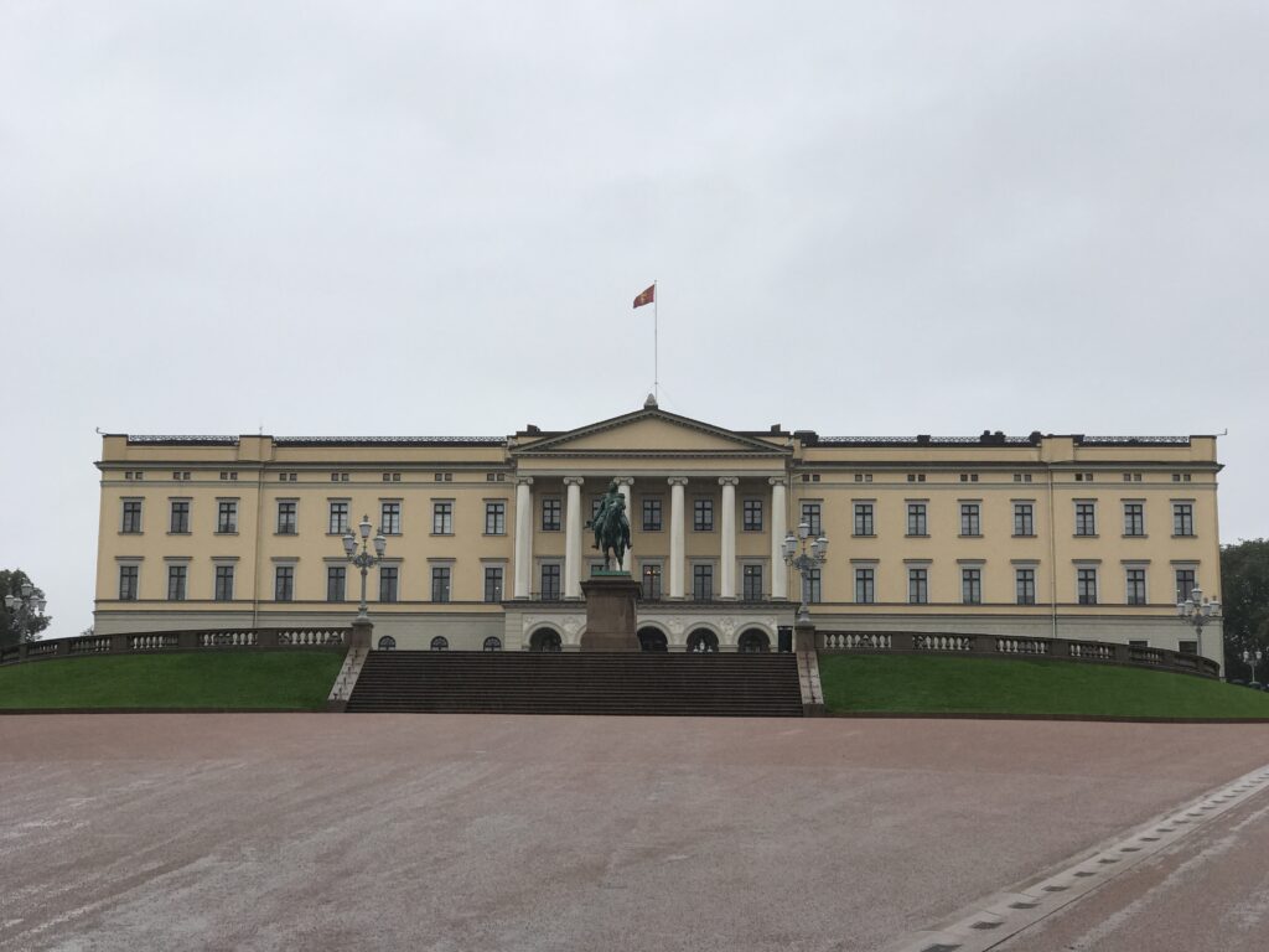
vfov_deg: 25.7
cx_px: 634
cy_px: 476
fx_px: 2090
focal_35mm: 57
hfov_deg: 33.8
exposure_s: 1/290
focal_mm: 6.6
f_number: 2.8
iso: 20
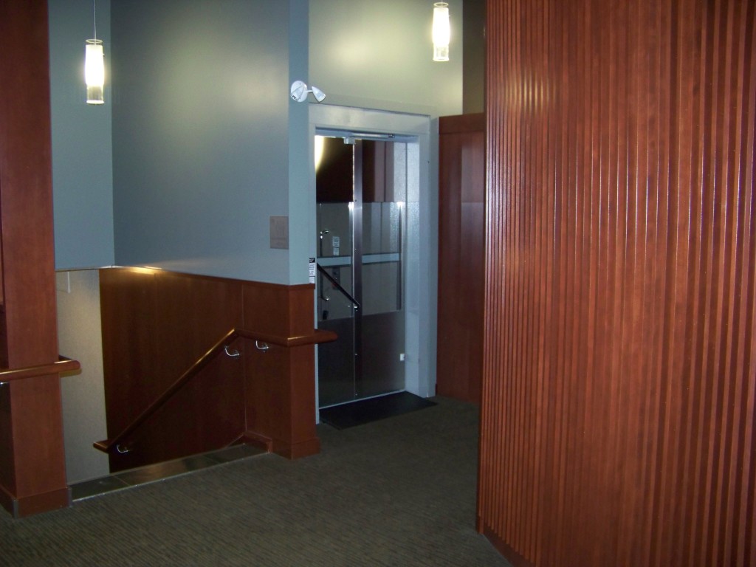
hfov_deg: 51.4
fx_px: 786
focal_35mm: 36
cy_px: 284
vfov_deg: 39.7
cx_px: 378
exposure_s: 1/30
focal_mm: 5.85
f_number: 2.8
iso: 200
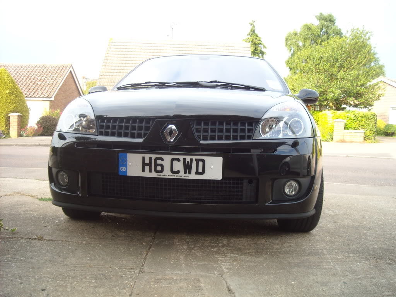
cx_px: 198
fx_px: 400
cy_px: 148
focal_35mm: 35
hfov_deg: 52.6
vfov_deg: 40.7
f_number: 2.8
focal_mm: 5.7
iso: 64
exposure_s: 1/114
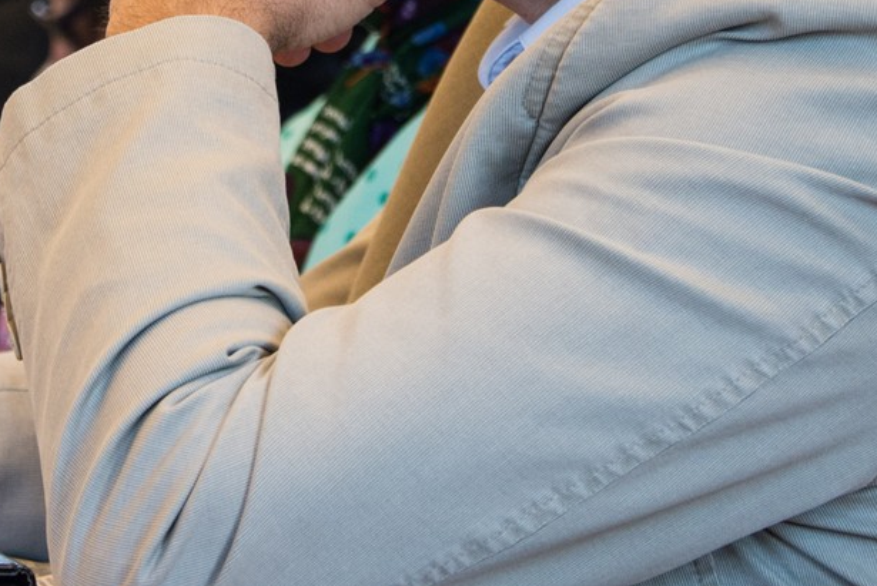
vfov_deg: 4.5
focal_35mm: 305
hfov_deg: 6.7
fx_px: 7435
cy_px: -80
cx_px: 285
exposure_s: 1/50
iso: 800
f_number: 5.3
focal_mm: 98
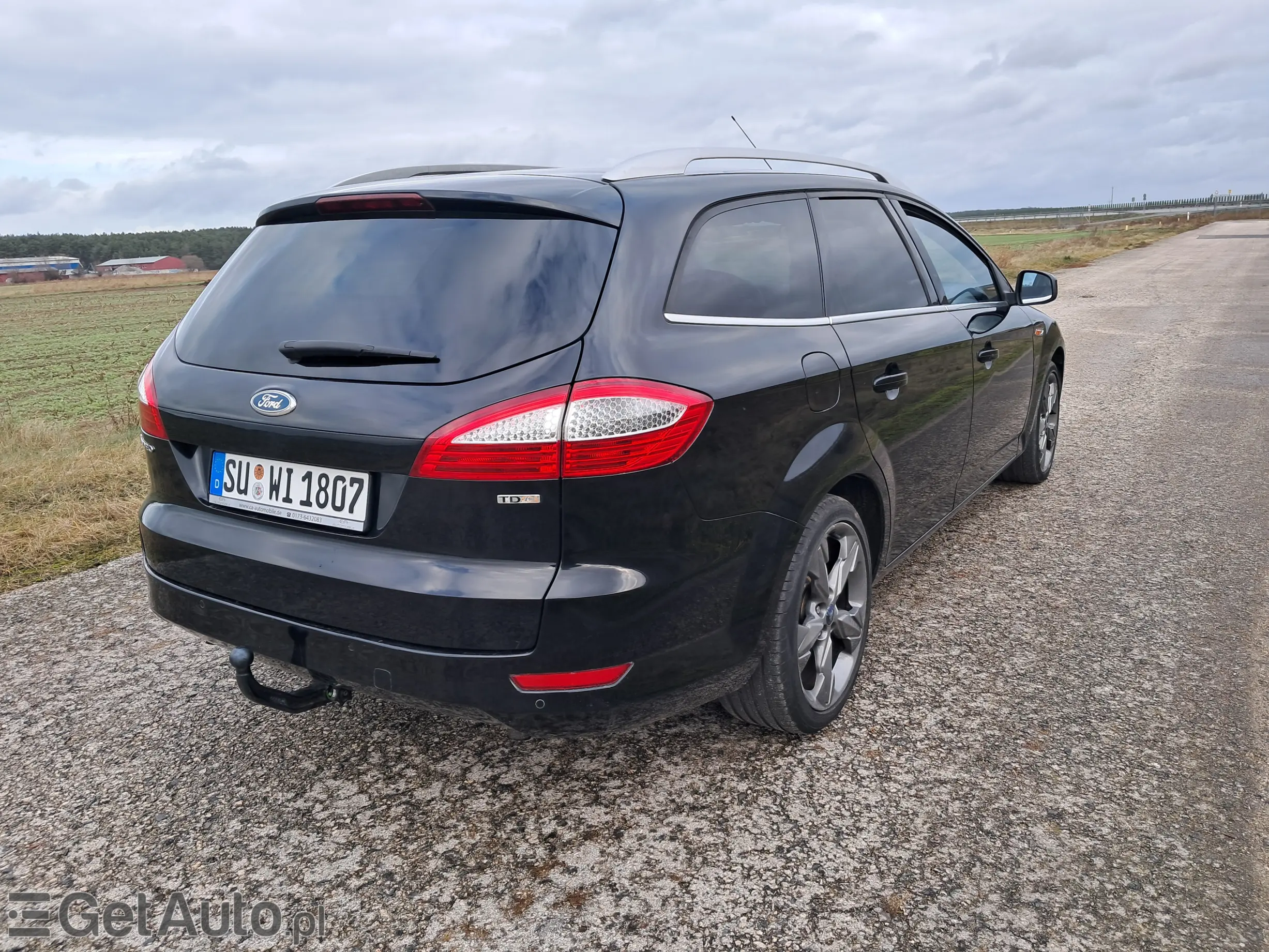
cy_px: 476
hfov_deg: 65.3
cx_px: 634
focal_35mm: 27
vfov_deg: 51.4
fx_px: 990
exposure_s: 1/106
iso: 50
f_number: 1.8
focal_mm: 4
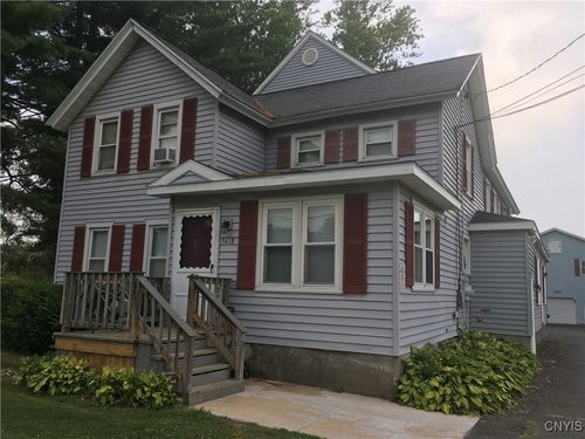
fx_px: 490
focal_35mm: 29
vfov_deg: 48.2
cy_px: 220
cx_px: 292
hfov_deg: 61.7
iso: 25
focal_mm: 4.15
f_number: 2.2
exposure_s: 1/481
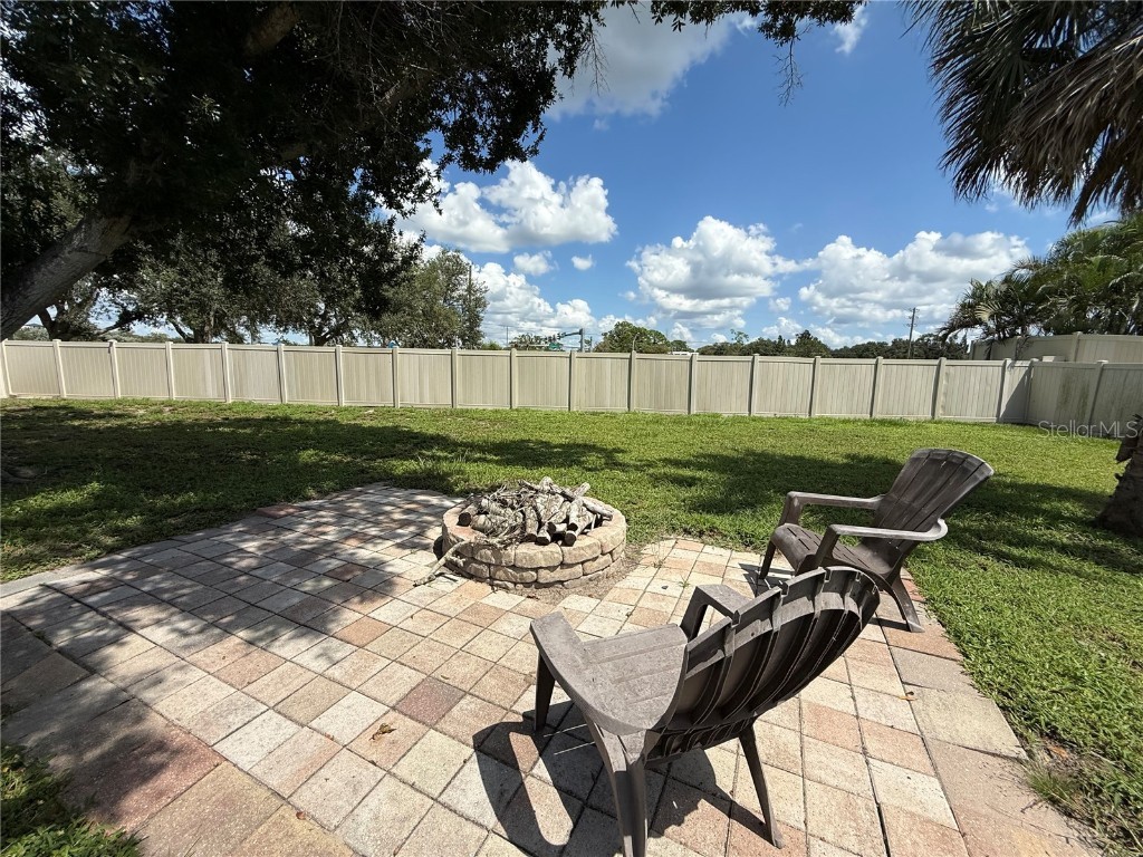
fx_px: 462
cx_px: 572
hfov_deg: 102.1
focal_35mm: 14
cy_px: 428
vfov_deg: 85.7
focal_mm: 2.22
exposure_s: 1/3289
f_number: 2.2
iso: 50
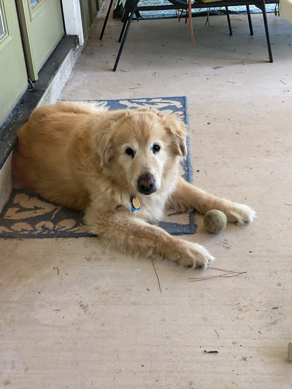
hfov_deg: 28.0
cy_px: 194
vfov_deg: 36.8
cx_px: 146
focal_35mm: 52
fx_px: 585
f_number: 2
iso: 125
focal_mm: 6
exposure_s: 1/121
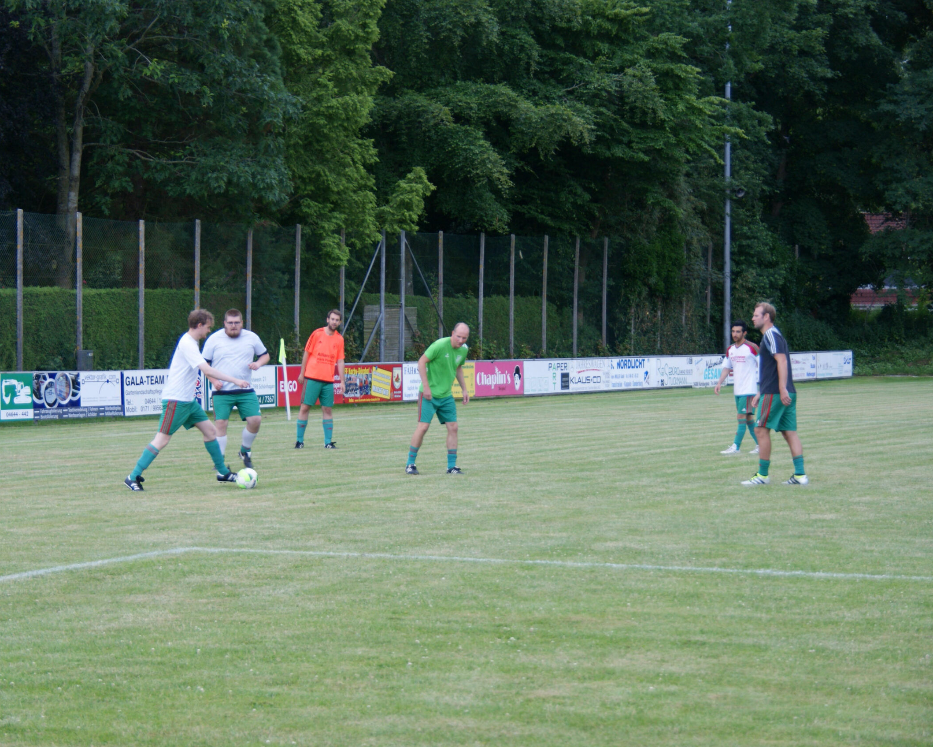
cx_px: 389
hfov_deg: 20.4
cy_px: 375
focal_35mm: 94
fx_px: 2584
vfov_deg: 16.4
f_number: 5
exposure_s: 1/100
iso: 160
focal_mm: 55
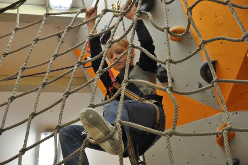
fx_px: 598
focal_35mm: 87
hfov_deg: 23.4
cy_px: 82
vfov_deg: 15.7
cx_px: 124
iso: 1600
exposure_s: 1/125
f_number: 5
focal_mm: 58
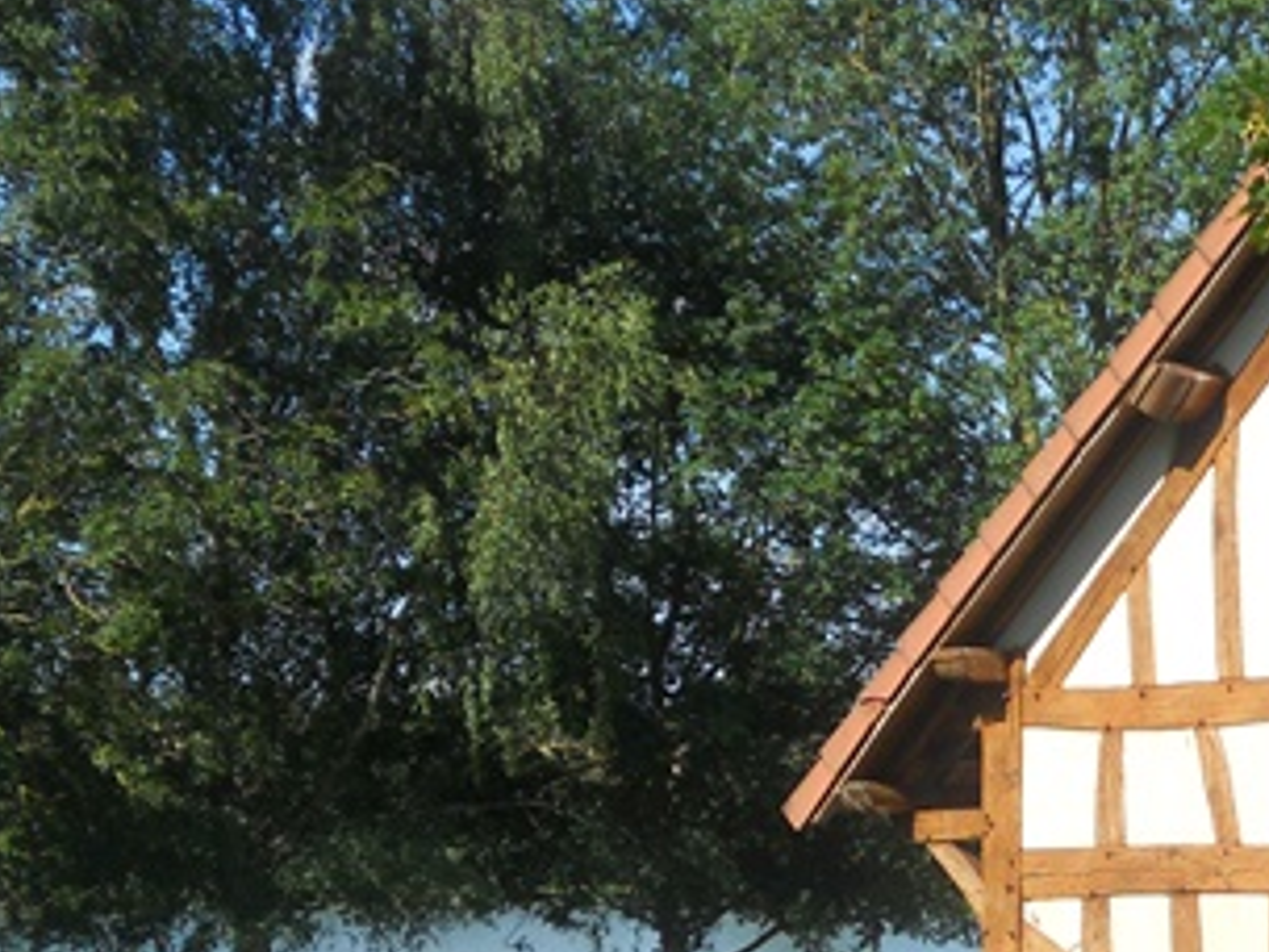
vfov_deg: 12.2
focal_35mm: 121
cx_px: 1256
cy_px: 777
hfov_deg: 16.0
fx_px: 4436
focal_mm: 8.2
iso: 80
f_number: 4.3
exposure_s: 1/500
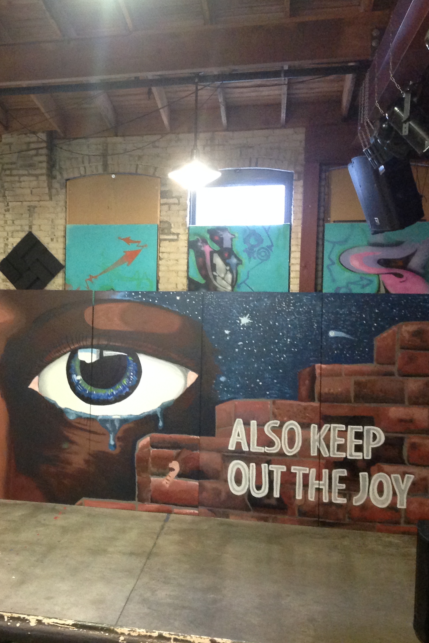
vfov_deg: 40.3
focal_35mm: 49
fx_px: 876
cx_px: 53
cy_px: 321
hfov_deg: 26.7
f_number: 2.4
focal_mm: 4.28
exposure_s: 1/15
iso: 320
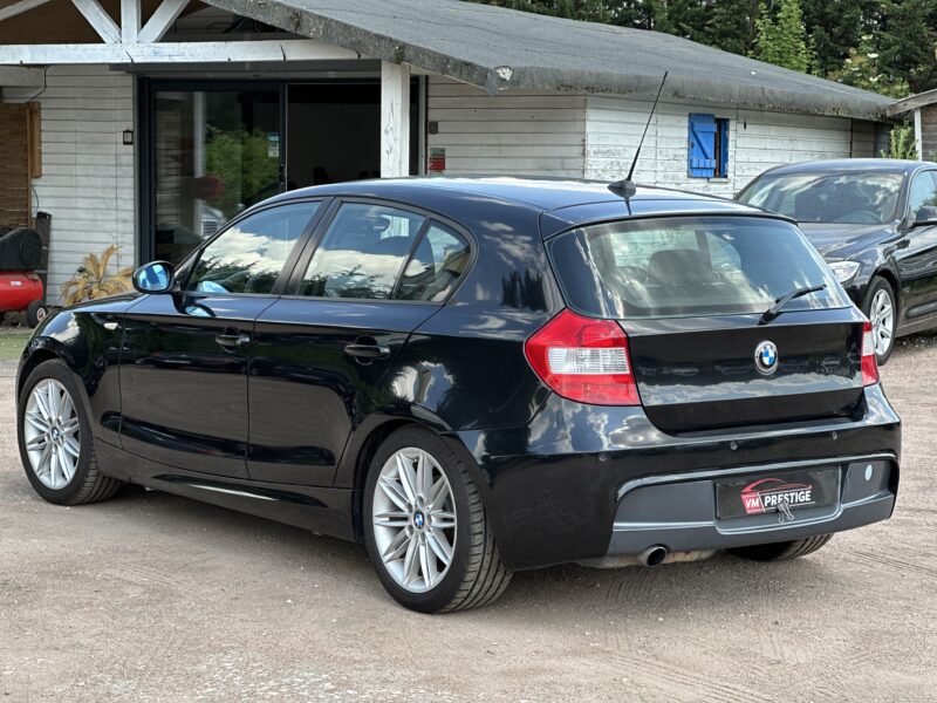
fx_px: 2084
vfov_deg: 19.1
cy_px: 352
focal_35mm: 77
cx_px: 468
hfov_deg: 25.3
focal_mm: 9
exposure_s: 1/121
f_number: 2.8
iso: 25
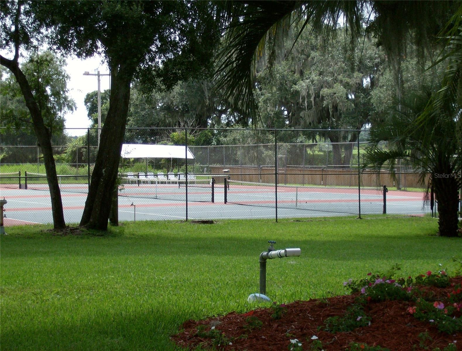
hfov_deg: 18.1
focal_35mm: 108
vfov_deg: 13.8
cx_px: 231
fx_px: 1448
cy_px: 176
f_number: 4.8
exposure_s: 1/331
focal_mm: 18
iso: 100
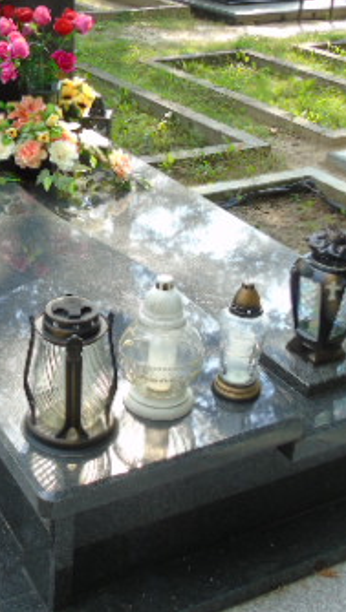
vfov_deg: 39.7
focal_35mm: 52
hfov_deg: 22.7
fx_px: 846
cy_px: 254
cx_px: 51
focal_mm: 4.4
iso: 80
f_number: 3.4
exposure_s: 1/160
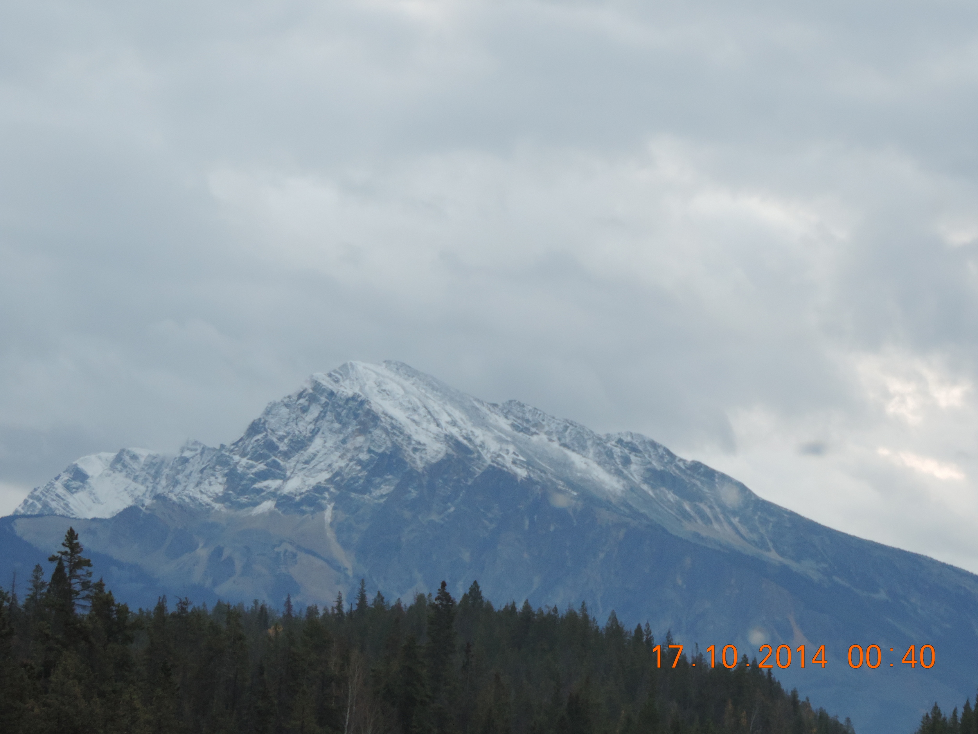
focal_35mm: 155
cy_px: 367
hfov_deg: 12.7
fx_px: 4379
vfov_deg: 9.6
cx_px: 489
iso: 400
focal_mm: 27.6
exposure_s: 1/80
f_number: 4.4
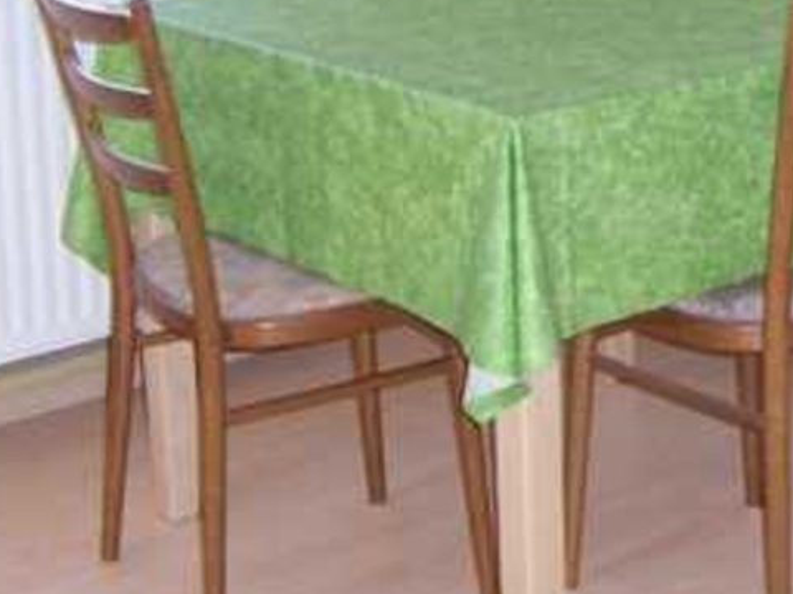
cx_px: 601
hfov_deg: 19.5
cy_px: -8
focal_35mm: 100
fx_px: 2291
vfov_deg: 14.5
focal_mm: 6.7
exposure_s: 1/60
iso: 140
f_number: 3.4
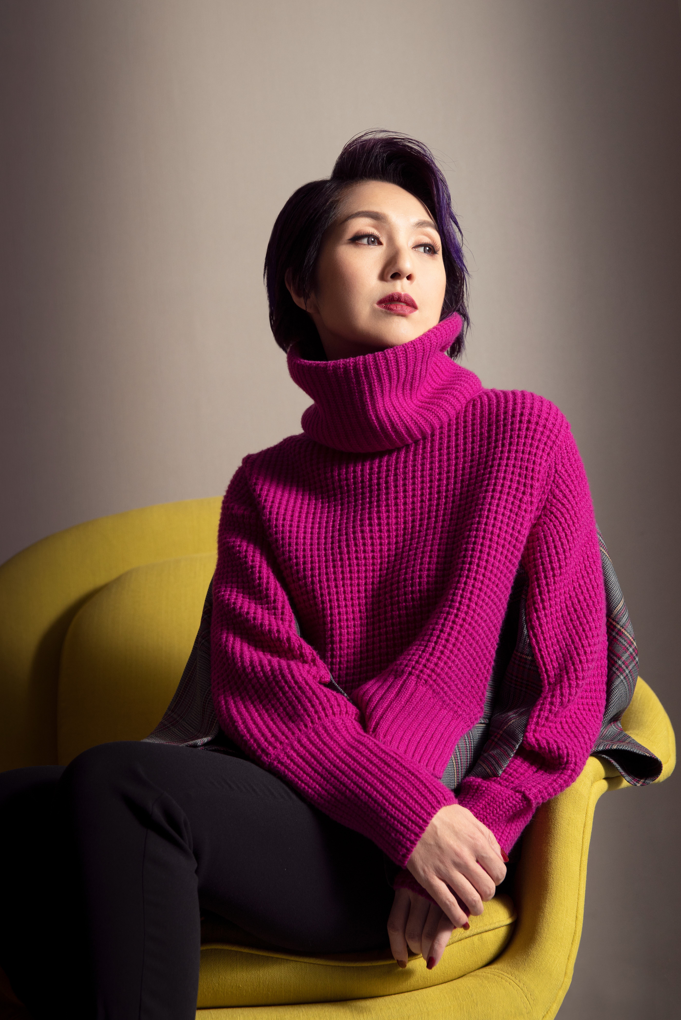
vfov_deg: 37.5
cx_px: 340
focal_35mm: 53
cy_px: 510
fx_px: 1503
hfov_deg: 25.5
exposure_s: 1/160
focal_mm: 53
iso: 400
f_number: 4
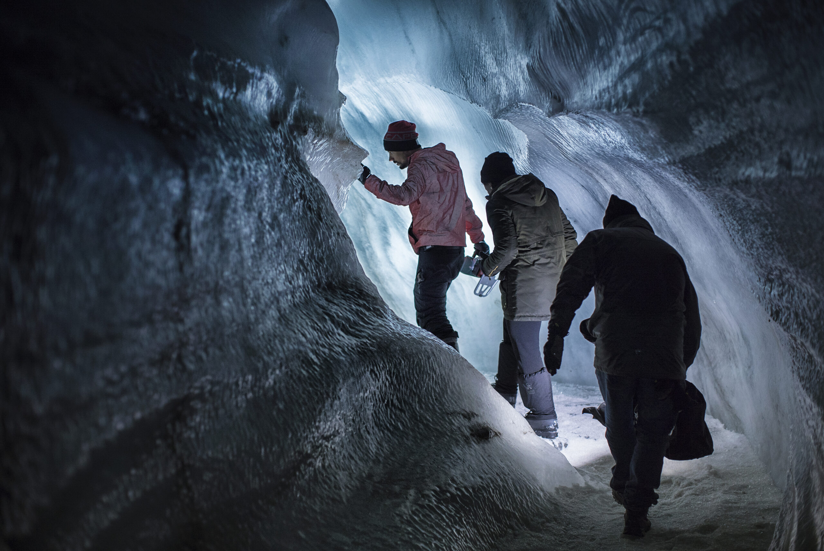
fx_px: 1145
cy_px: 276
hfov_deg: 39.6
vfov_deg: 27.0
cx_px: 412
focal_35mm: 50
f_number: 2
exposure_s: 1/200
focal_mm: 50
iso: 1250
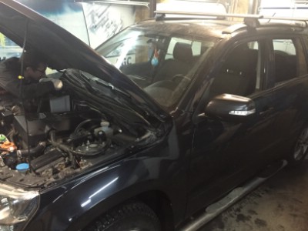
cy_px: 116
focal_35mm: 29
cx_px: 154
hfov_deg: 61.7
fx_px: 258
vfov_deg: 48.2
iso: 250
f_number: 2.2
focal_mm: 4.15
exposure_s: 1/17
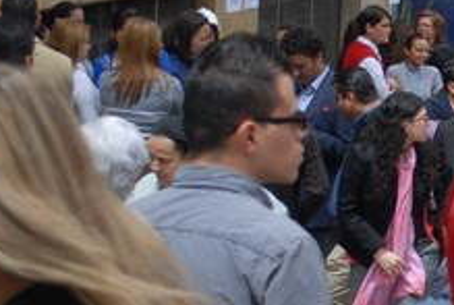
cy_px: 66
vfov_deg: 6.8
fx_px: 2565
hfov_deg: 9.5
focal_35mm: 203
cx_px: 871
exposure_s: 1/250
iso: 100
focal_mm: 34
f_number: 5
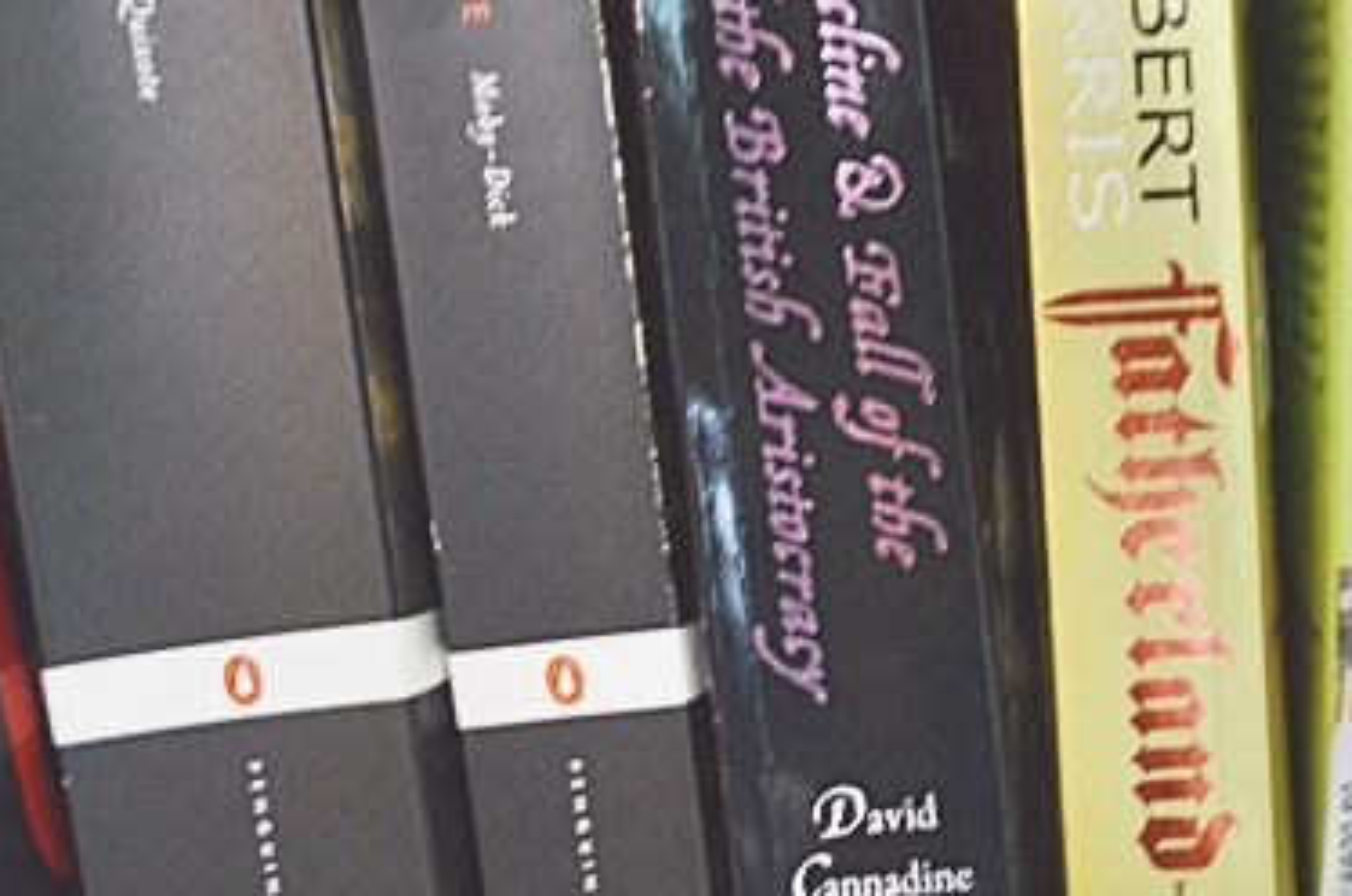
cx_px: 969
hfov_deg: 27.5
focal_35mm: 73
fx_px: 2737
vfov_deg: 18.6
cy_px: 378
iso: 2800
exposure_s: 1/15
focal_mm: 26
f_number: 4.2
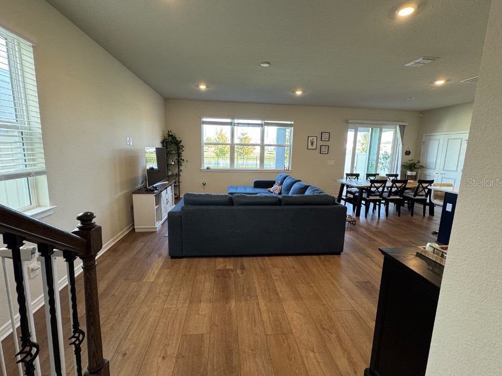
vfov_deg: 81.7
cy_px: 182
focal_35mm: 15
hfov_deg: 98.2
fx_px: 218
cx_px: 248
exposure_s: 1/120
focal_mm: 2.22
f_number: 2.2
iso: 160
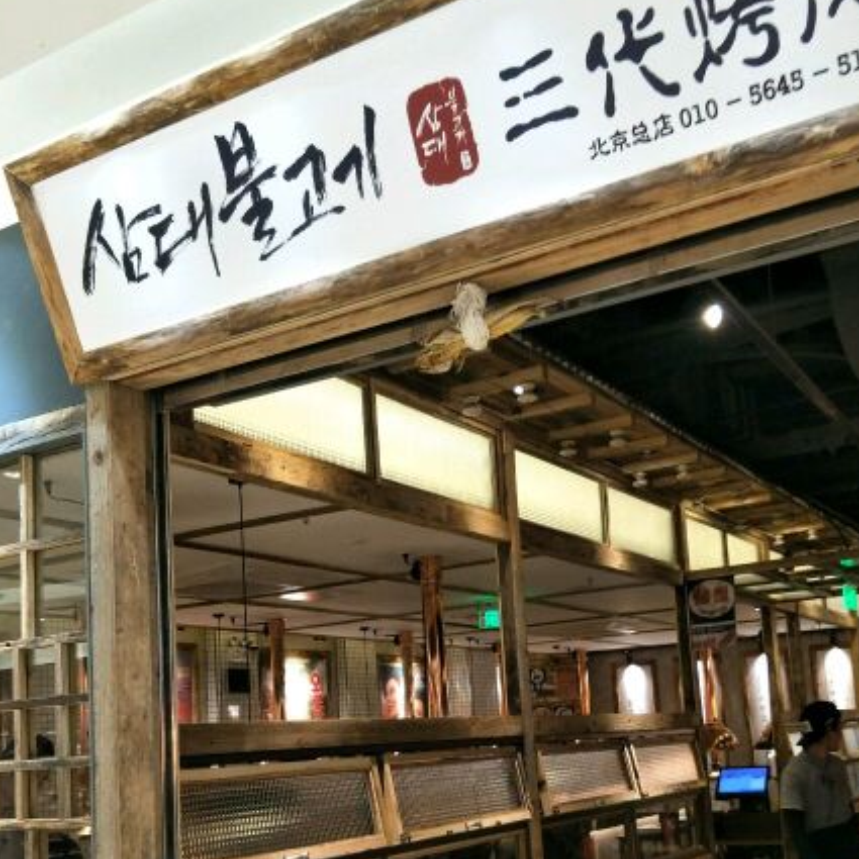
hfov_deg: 51.0
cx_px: 482
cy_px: 582
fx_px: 898
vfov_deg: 50.1
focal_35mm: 32
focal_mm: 3.79
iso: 168
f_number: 1.7
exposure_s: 1/33
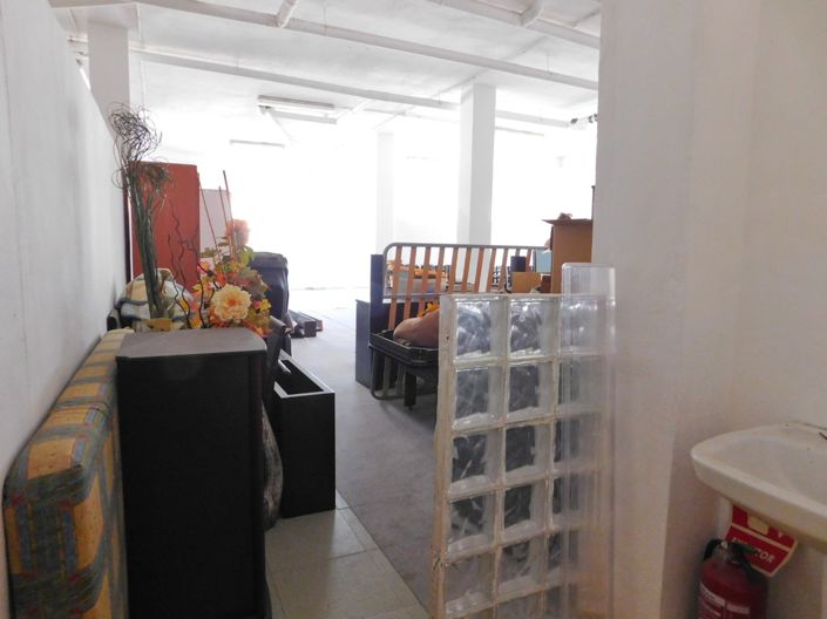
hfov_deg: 74.0
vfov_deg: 58.8
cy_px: 310
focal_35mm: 23
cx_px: 414
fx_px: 549
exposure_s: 1/25
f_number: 3
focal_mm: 4
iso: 400
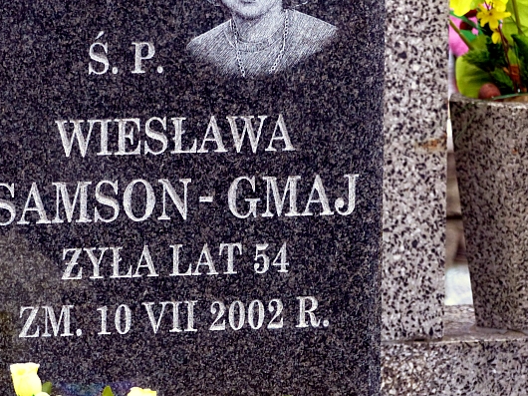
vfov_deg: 5.1
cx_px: 215
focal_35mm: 290
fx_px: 4421
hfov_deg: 6.8
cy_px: 174
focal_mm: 43.3
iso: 250
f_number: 2.8
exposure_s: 1/80
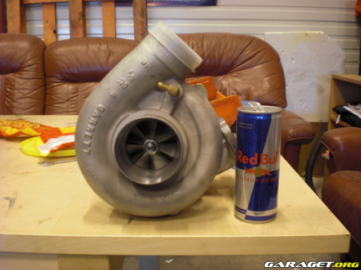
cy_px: 135
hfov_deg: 49.0
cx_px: 180
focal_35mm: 38
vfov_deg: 37.7
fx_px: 396
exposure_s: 1/10
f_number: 3.1
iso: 200
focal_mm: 6.3
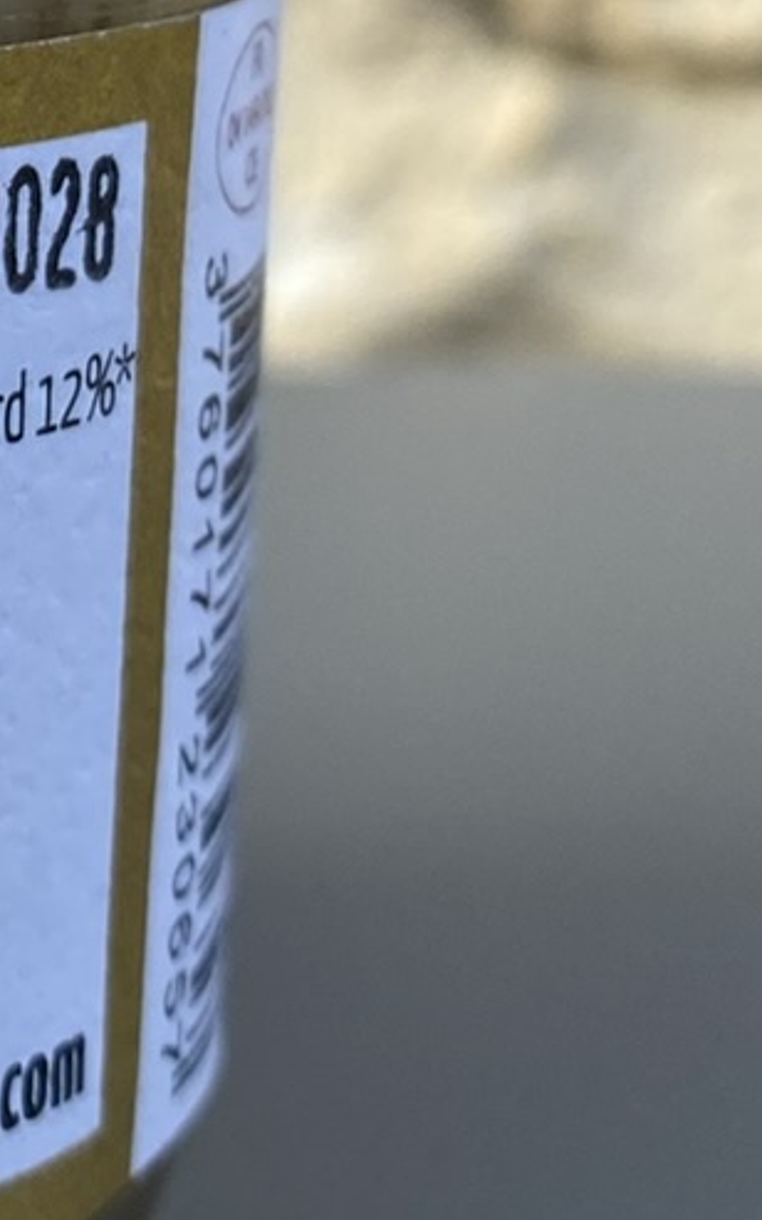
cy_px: -124
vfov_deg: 18.2
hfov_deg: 10.8
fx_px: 3656
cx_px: -779
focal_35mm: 110
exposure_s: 1/199
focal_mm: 4.25
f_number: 1.8
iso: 32
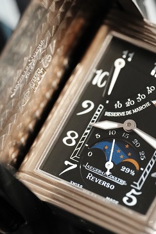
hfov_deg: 6.8
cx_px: 114
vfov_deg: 10.2
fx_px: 1312
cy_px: 125
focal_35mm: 202
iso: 4000
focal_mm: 105
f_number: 4
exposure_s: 1/250
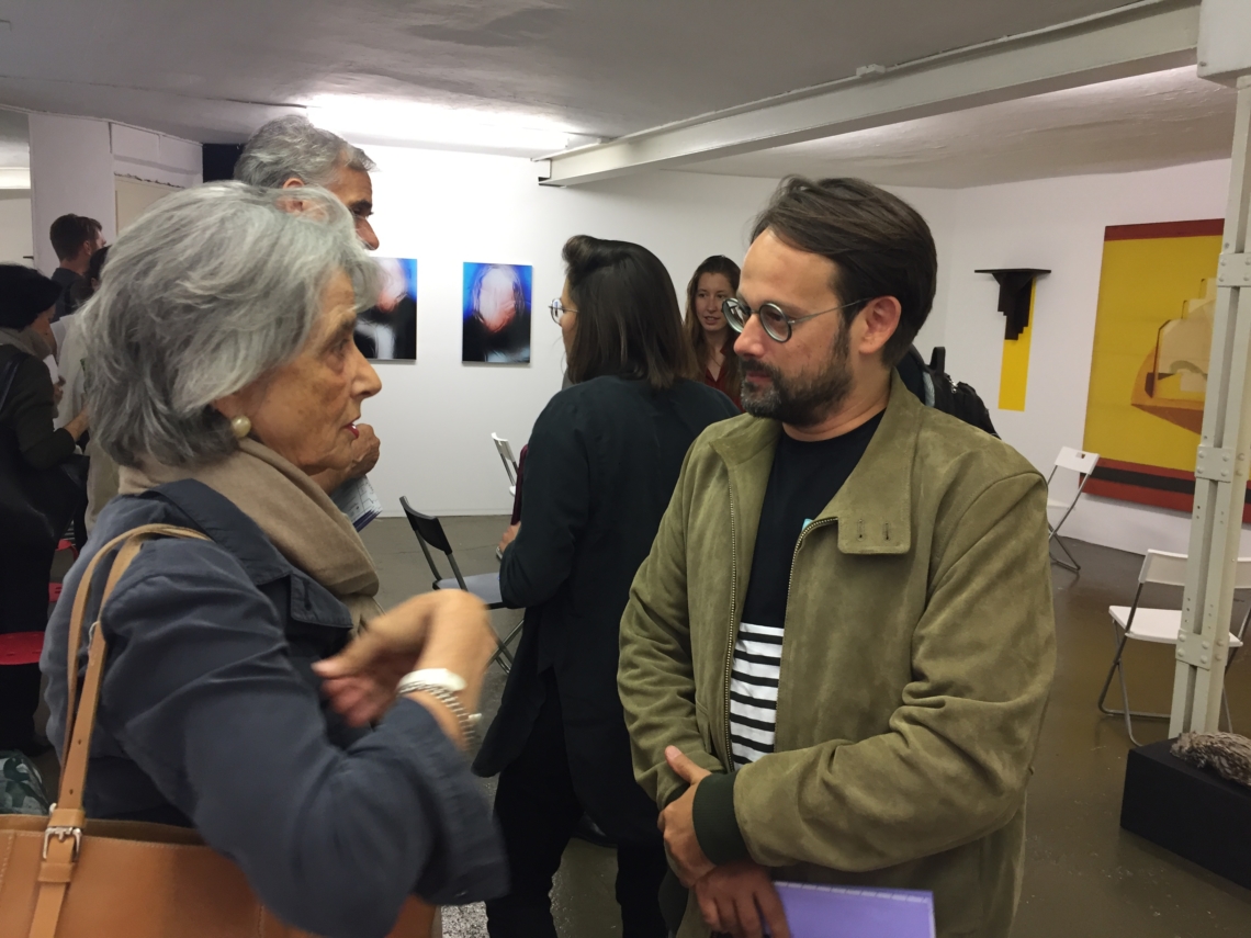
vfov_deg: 48.2
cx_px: 626
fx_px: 1048
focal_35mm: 29
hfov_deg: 61.7
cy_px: 469
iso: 100
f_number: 2.2
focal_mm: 4.15
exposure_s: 1/33
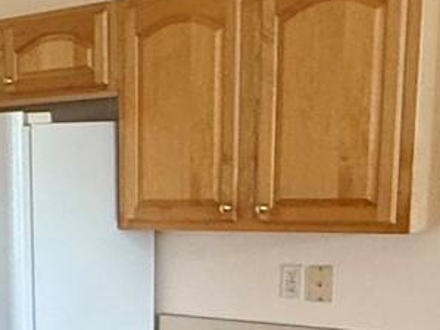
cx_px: -128
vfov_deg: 19.0
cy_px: 343
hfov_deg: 23.1
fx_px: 953
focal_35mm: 75
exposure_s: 1/60
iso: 500
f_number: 2.2
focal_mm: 2.22
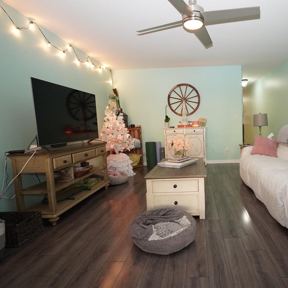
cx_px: 198
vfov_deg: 68.8
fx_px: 210
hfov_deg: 66.5
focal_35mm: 22
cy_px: 142
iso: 3200
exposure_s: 1/160
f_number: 4
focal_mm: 11.5
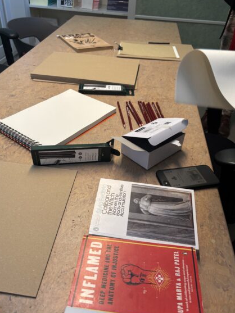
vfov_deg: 63.4
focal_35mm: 28
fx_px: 253
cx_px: 110
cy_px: 154
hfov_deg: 49.7
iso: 125
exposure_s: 1/100
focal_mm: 5.96
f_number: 1.6
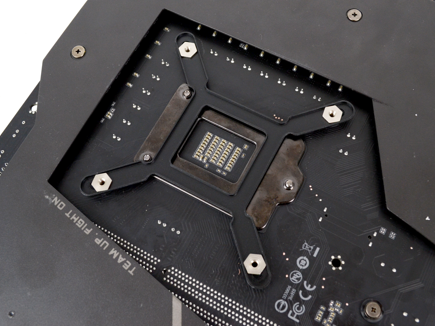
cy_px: 163
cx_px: 230
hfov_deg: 47.8
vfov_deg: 36.8
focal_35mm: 39
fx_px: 490
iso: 800
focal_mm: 24
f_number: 8
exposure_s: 1/80
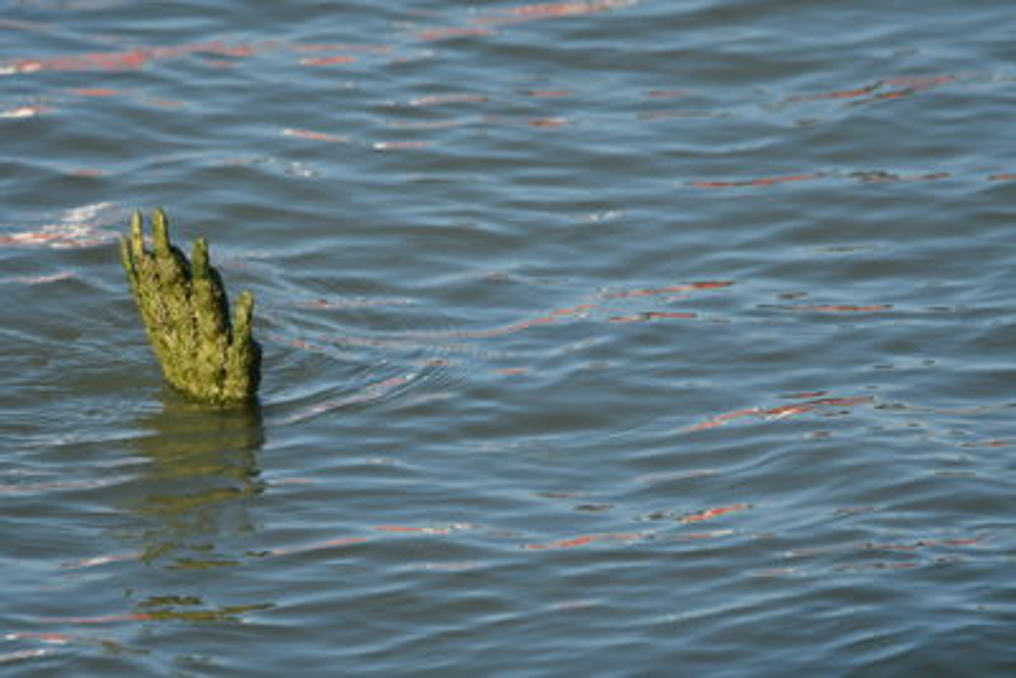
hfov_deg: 2.3
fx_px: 25408
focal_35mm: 900
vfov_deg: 1.5
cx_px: 508
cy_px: 339
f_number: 6.3
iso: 320
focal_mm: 600
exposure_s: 1/1000
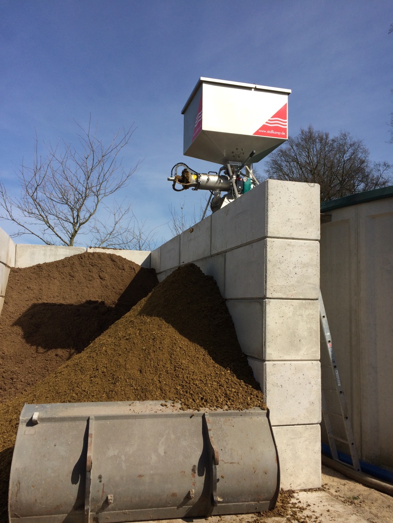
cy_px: 262
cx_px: 196
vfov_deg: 61.7
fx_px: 439
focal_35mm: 29
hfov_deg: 48.2
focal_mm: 4.15
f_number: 2.2
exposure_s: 1/2933
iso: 32
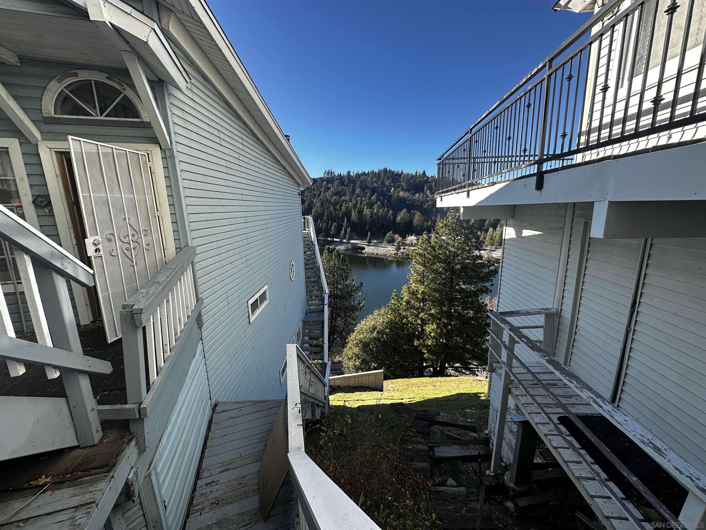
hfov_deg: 102.1
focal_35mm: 14
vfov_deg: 85.7
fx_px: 286
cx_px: 353
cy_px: 265
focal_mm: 2.22
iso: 40
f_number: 2.2
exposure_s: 1/686
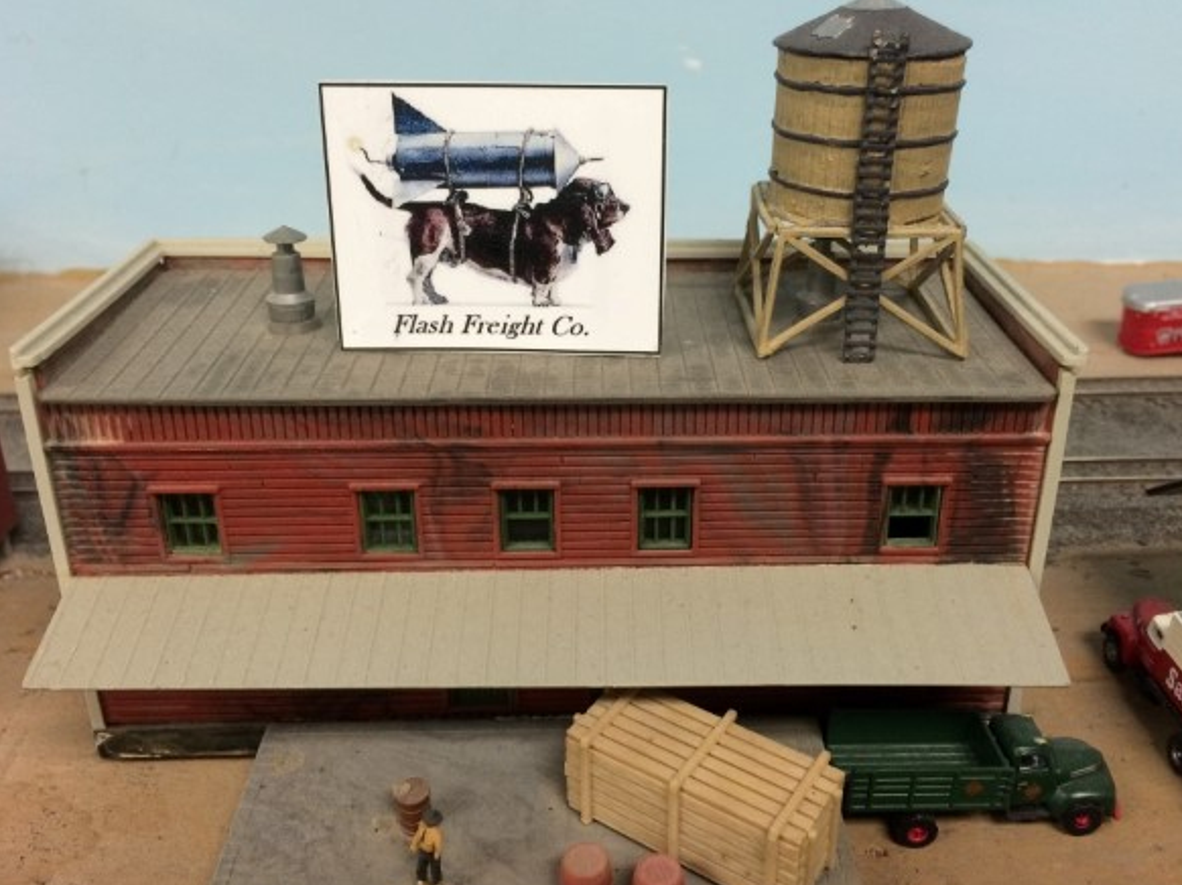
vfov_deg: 42.9
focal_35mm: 33
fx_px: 1126
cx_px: 613
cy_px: 420
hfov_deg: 55.4
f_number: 2.2
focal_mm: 4.12
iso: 64
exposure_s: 1/30
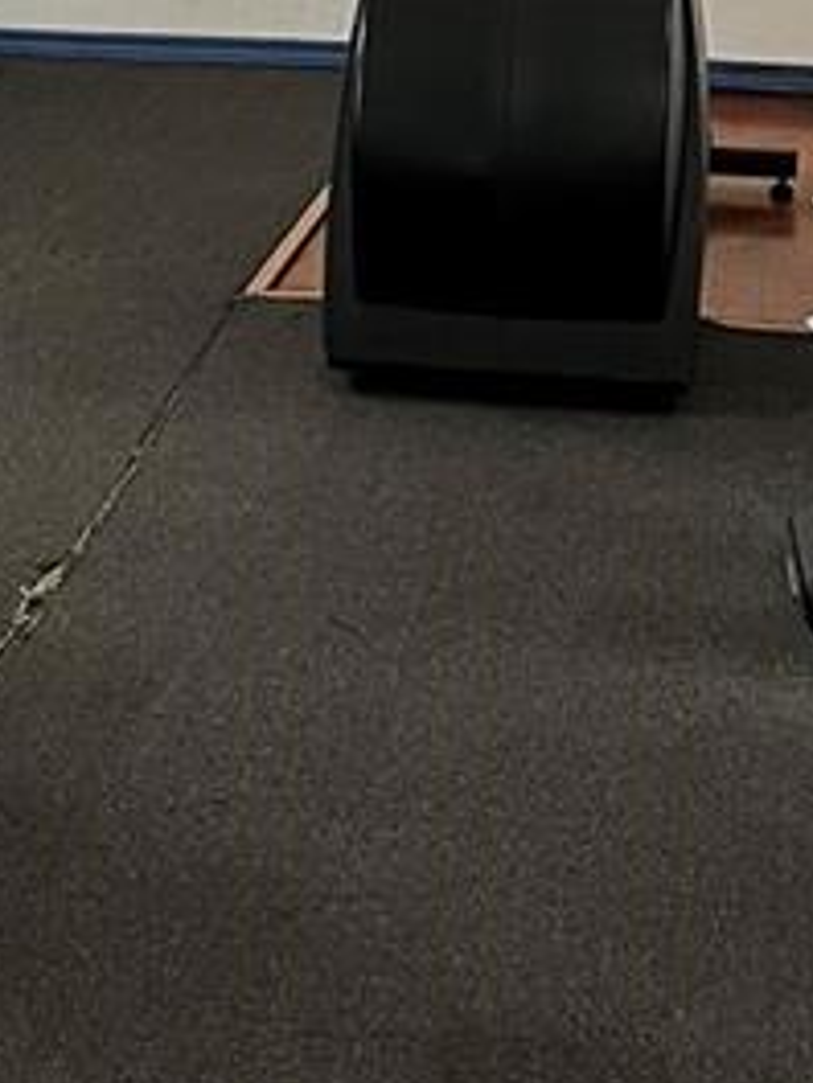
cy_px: -74
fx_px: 3695
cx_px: -349
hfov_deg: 12.1
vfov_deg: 16.3
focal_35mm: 118
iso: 200
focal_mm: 5.7
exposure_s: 1/60
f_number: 1.5
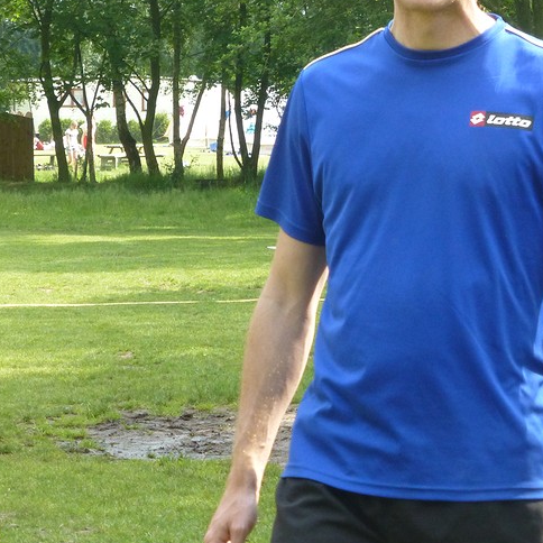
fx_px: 3620
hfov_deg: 8.5
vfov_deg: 8.6
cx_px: 513
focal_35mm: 204
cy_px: 129
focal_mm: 19.4
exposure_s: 1/320
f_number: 5.3
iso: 320
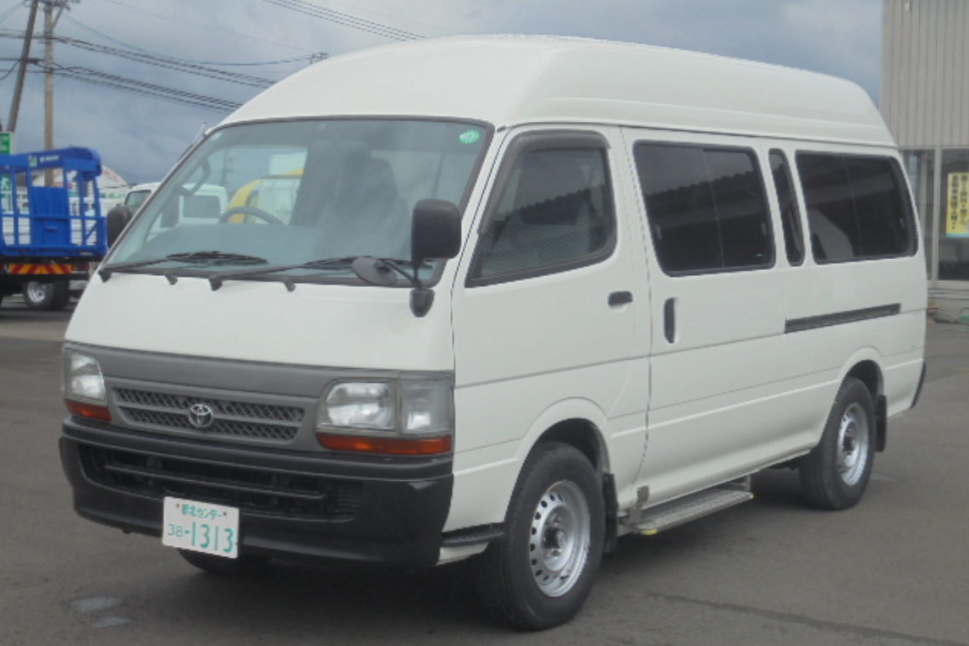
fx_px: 1588
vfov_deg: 23.0
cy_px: 346
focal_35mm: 59
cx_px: 480
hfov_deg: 33.9
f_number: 5.2
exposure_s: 1/250
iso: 100
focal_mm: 10.1
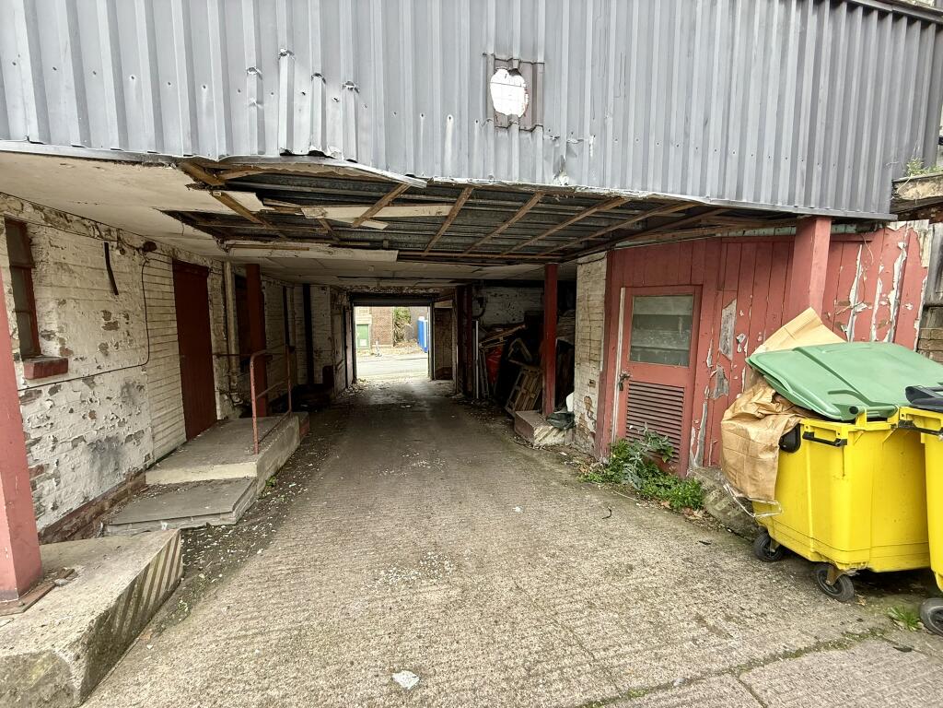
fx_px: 381
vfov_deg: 85.7
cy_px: 354
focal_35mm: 14
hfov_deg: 102.1
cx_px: 472
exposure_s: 1/99
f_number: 2.2
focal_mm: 2.22
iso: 200
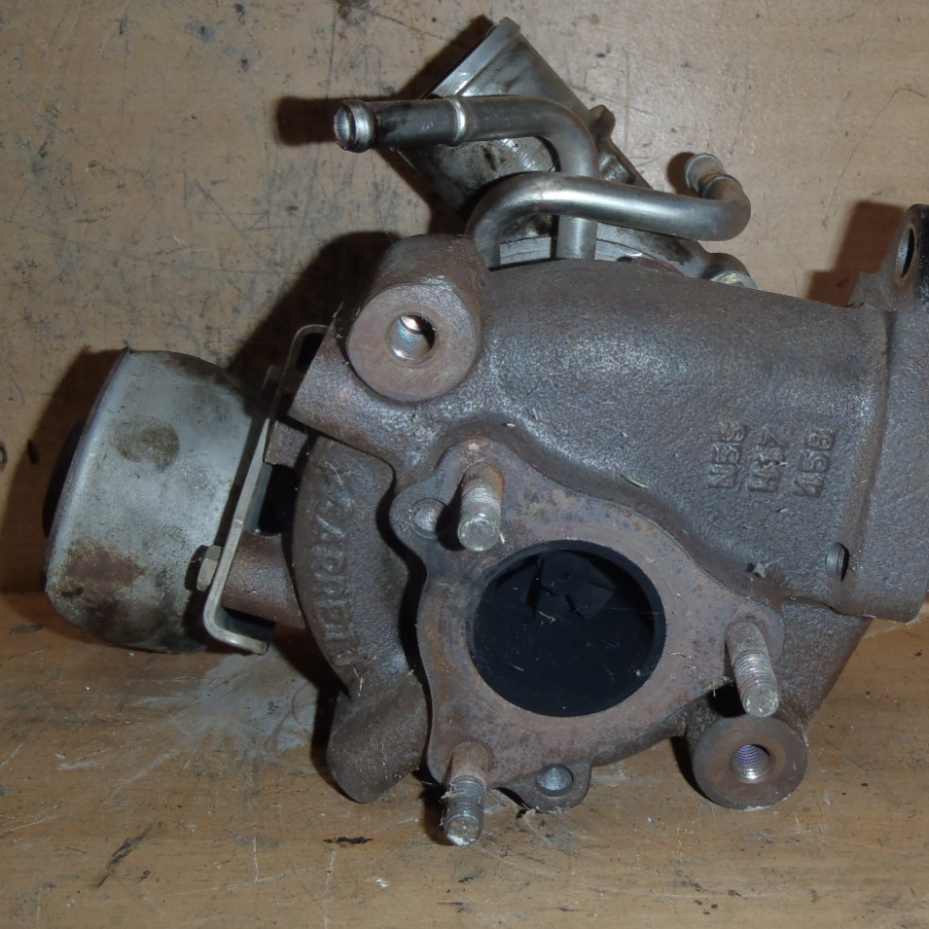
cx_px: 552
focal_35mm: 45
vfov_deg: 37.6
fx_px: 1366
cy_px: 464
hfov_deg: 37.4
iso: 100
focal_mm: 6.83
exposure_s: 1/40
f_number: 4.6
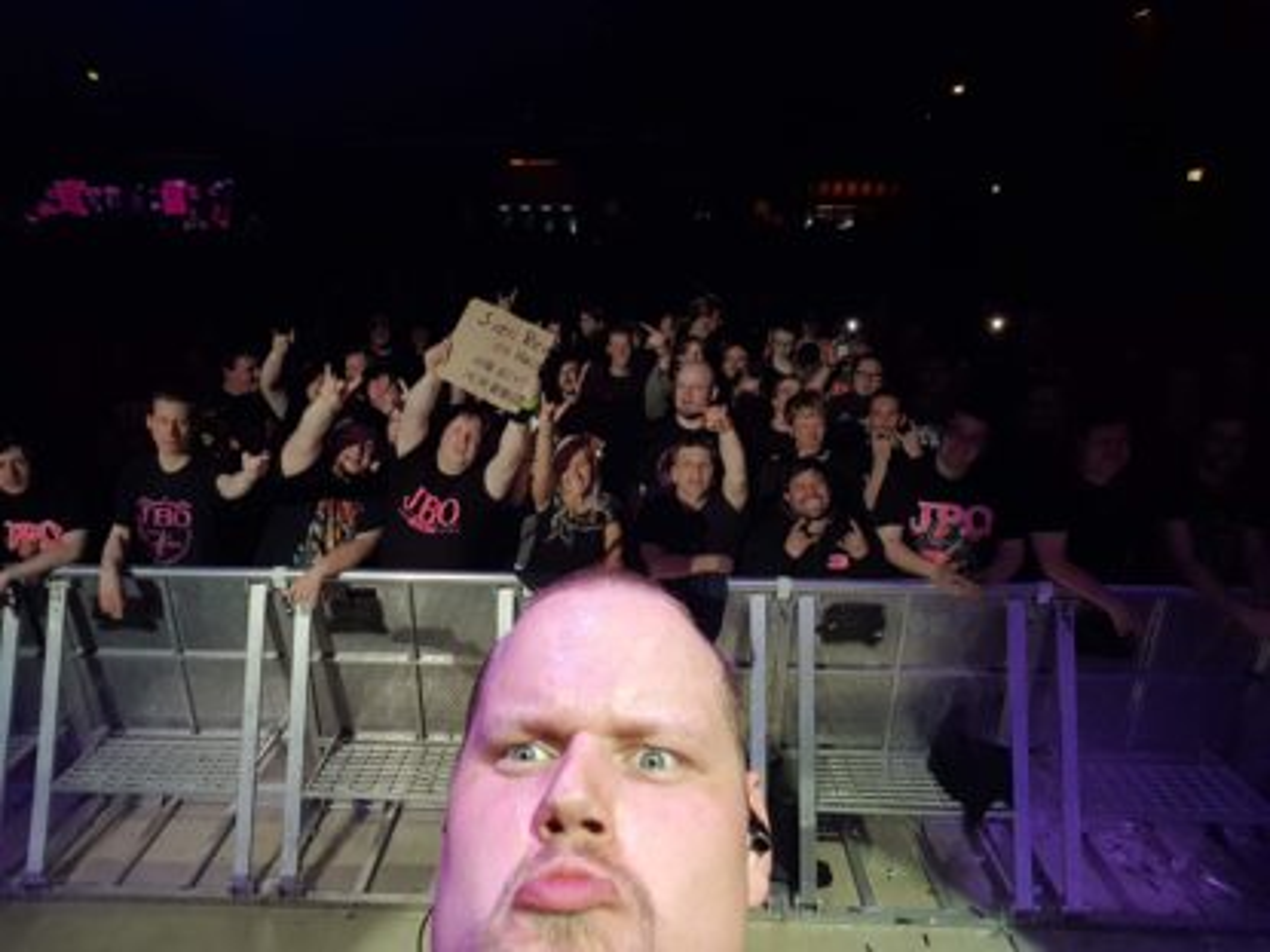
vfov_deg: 63.4
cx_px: 635
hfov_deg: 79.0
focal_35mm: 21
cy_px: 476
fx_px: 770
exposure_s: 1/100
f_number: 1.7
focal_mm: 2.1
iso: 64
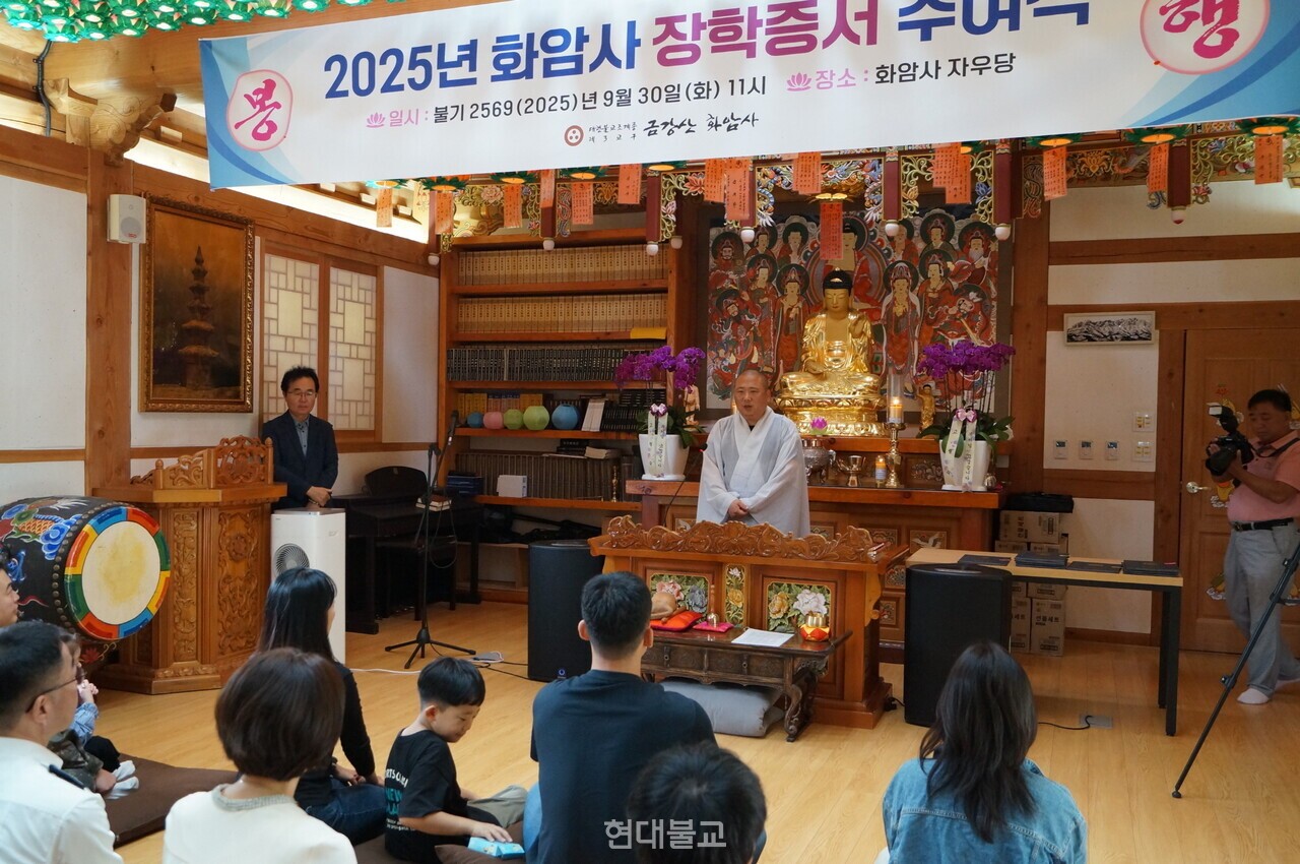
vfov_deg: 43.5
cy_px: 432
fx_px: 1082
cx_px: 650
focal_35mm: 30
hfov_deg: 62.0
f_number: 4
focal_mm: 20
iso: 1250
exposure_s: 1/60
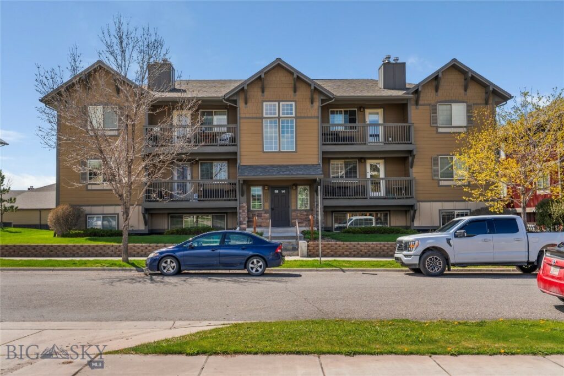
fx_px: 548
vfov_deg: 37.9
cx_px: 282
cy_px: 188
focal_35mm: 35
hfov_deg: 54.4
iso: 100
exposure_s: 1/125
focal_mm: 35
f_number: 8
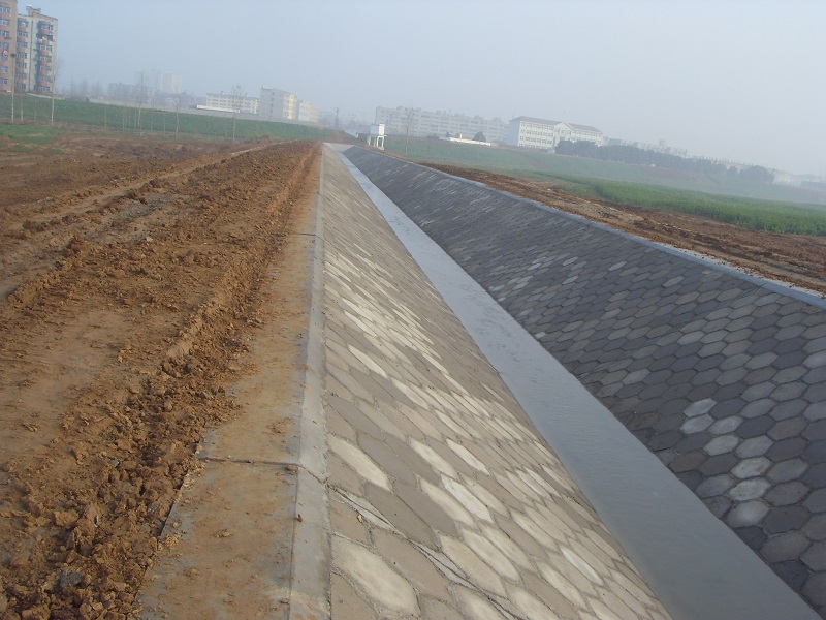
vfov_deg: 36.8
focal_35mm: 39
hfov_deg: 47.9
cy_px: 310
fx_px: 931
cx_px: 413
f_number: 6.2
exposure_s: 1/125
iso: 80
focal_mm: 6.6
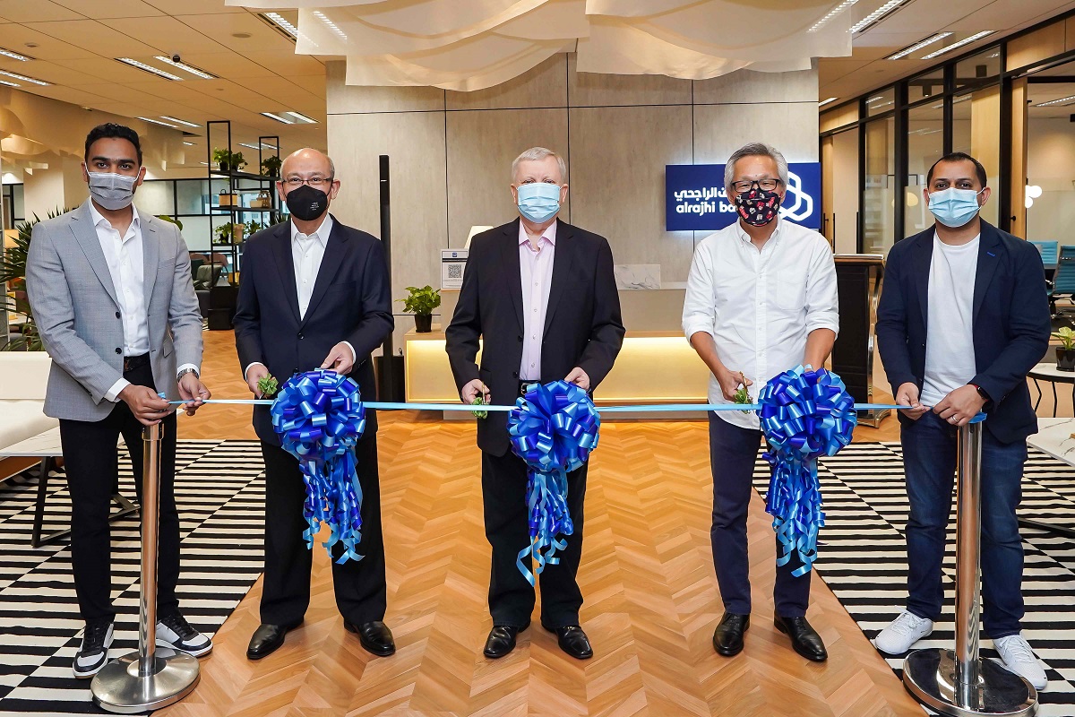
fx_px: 537
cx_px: 538
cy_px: 358
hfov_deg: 90.0
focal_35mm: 18
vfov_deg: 67.4
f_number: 5
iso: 1600
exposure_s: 1/160
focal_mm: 18
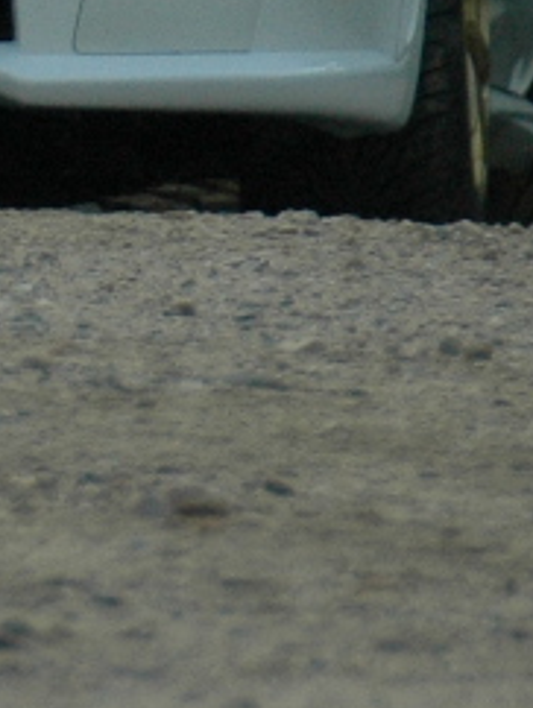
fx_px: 18711
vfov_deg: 2.2
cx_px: -436
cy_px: -23
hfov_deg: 1.6
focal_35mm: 913
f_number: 6
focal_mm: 102
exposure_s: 1/400
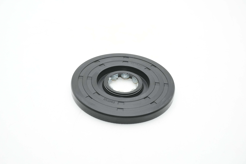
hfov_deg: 41.1
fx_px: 328
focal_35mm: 48
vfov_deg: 28.1
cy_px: 82
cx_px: 123
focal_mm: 32
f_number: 11
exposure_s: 1/160
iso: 3200
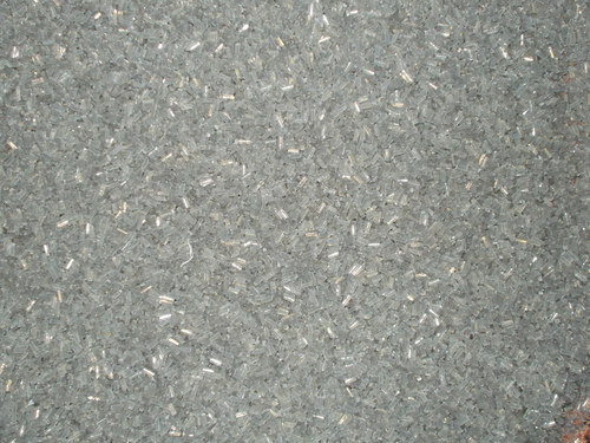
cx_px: 295
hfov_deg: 47.9
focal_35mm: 39
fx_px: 665
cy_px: 222
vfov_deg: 36.8
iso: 200
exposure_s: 1/30
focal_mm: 6.9
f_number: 3.9
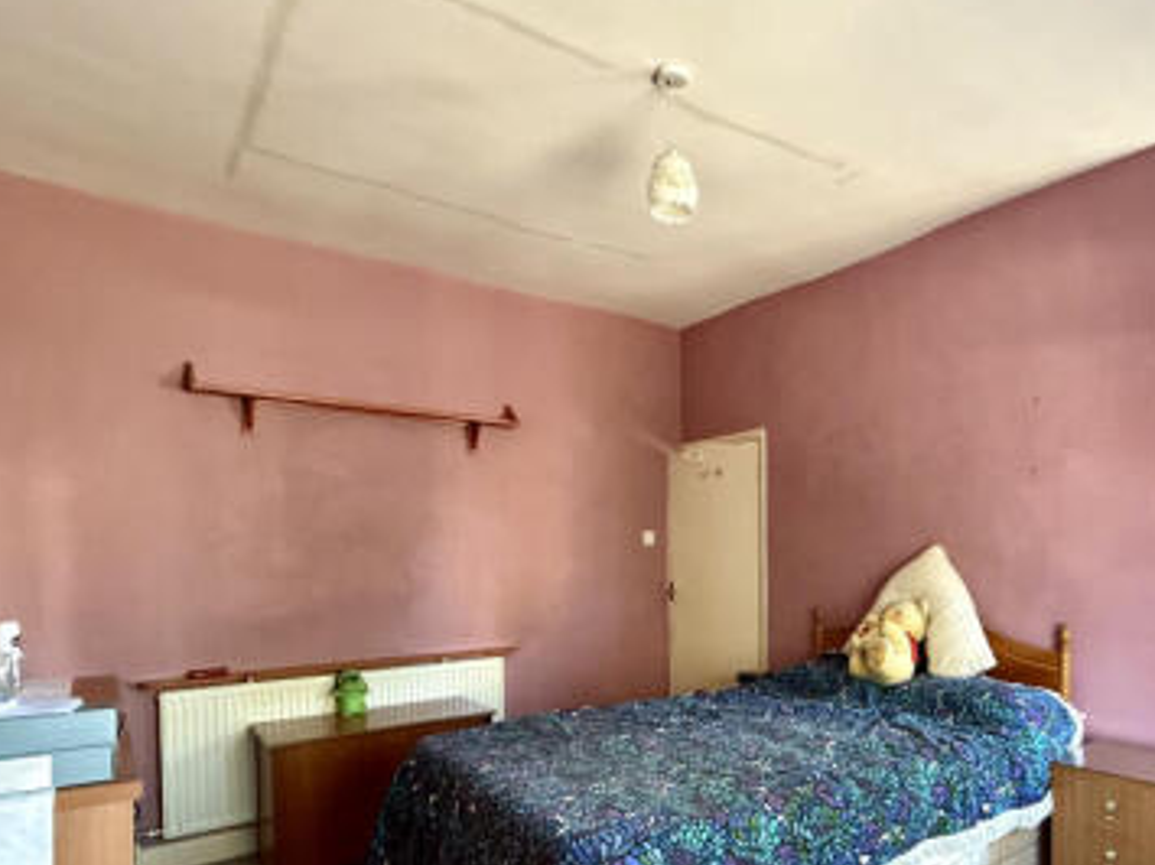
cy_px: 561
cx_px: 792
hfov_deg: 71.2
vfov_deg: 57.8
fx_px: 767
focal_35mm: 23
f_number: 2.2
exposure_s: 1/60
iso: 800
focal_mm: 2.22
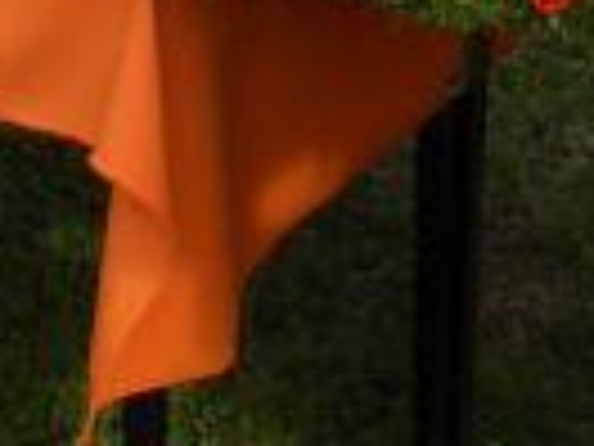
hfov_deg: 11.5
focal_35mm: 170
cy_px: -653
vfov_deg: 8.0
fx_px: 2917
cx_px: -32
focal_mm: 5
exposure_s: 1/452
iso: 80
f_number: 3.5
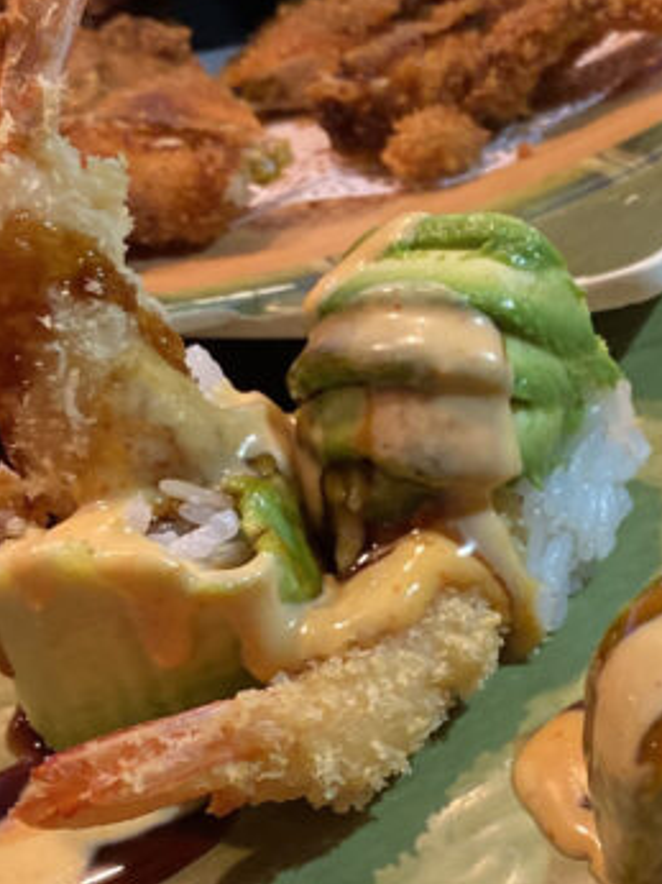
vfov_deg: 25.3
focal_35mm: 77
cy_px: 496
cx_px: 792
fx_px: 1966
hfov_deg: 18.2
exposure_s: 1/60
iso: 320
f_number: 1.8
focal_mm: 4.25
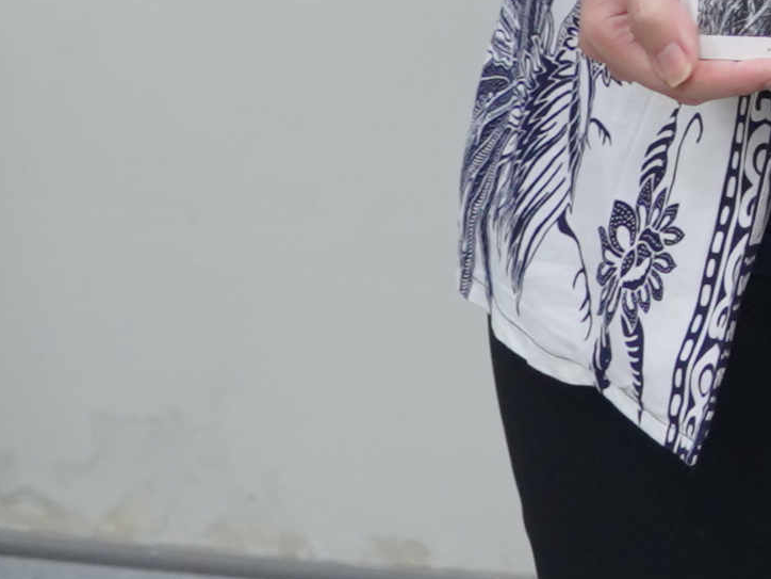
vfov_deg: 6.1
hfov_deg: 7.5
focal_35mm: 231
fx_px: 5145
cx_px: 2357
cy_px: -961
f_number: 4.5
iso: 800
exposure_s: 1/80
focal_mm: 29
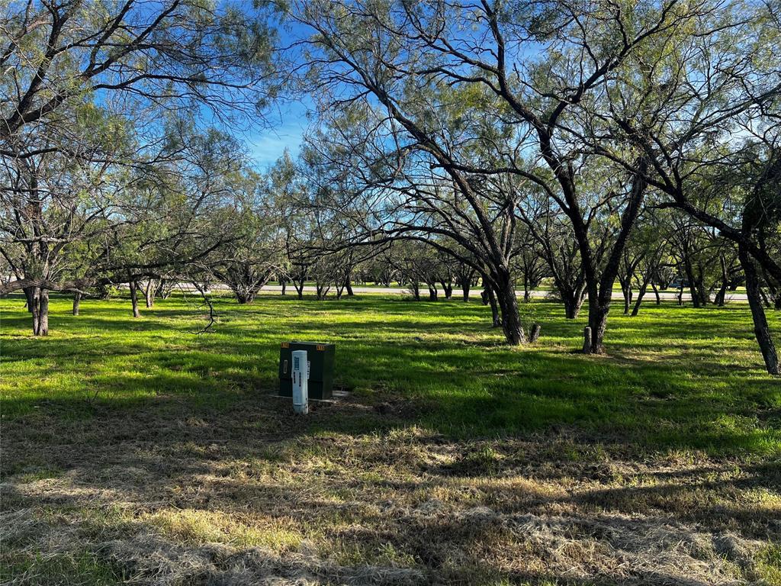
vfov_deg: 53.1
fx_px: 587
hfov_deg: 67.3
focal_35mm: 26
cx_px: 390
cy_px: 293
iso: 50
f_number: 1.5
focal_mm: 5.7
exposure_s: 1/1147
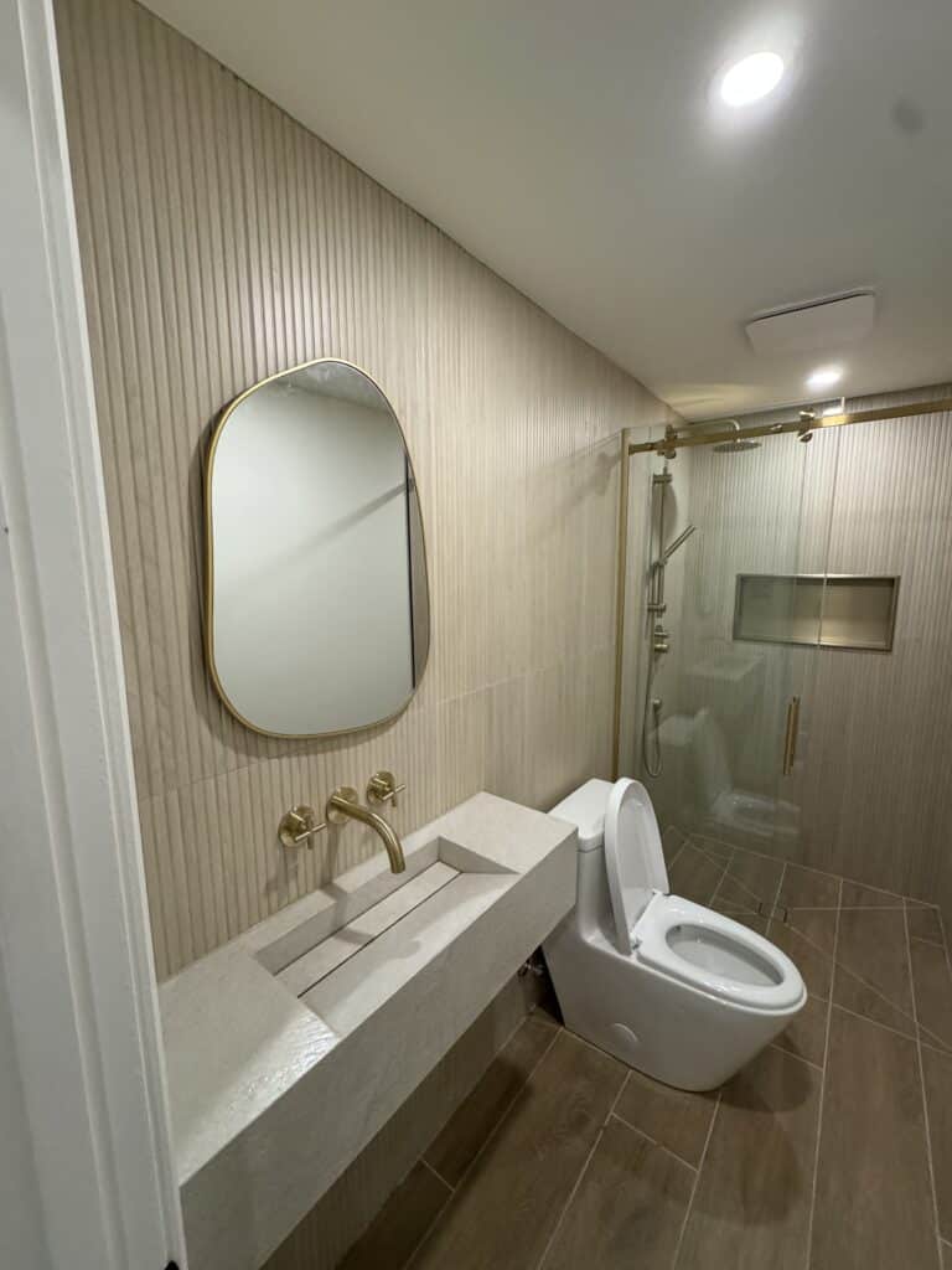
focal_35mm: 14
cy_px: 635
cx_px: 476
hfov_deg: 85.7
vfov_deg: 102.1
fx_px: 513
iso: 320
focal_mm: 2.22
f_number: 2.2
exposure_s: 1/120
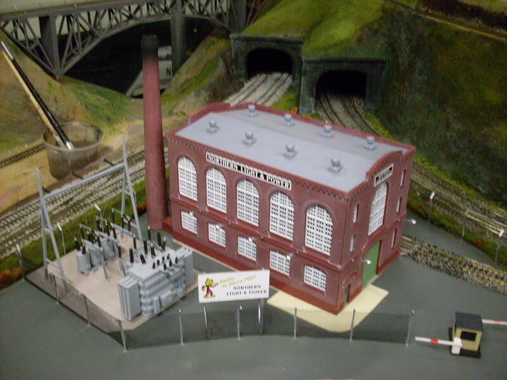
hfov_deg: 49.0
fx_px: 557
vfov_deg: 37.7
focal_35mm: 38
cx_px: 254
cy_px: 190
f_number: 2.8
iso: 200
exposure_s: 1/15
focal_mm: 6.3
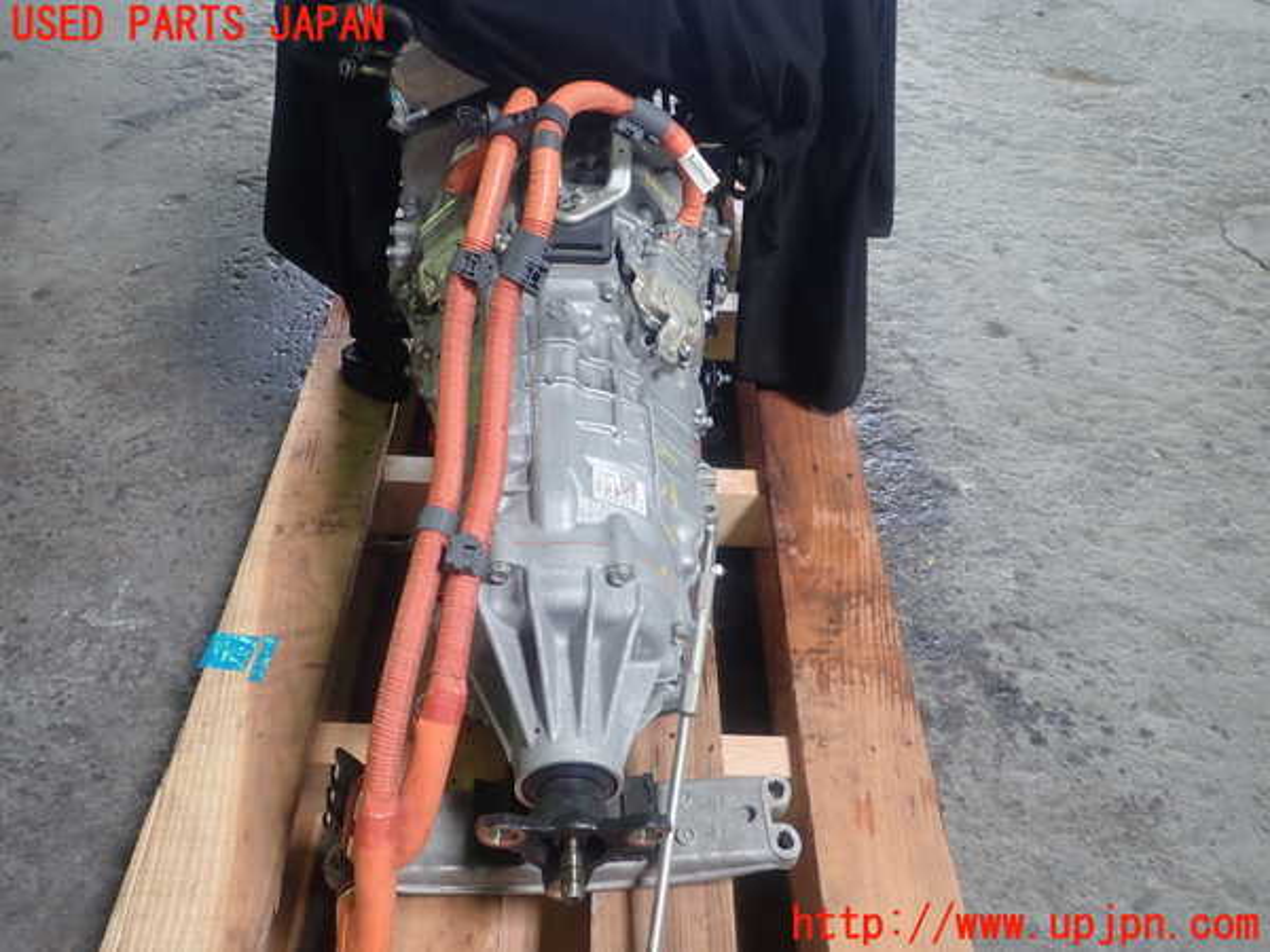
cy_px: 476
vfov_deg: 46.8
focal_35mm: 30
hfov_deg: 60.0
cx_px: 635
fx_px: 1101
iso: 200
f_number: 2.3
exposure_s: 1/40
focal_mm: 5.4
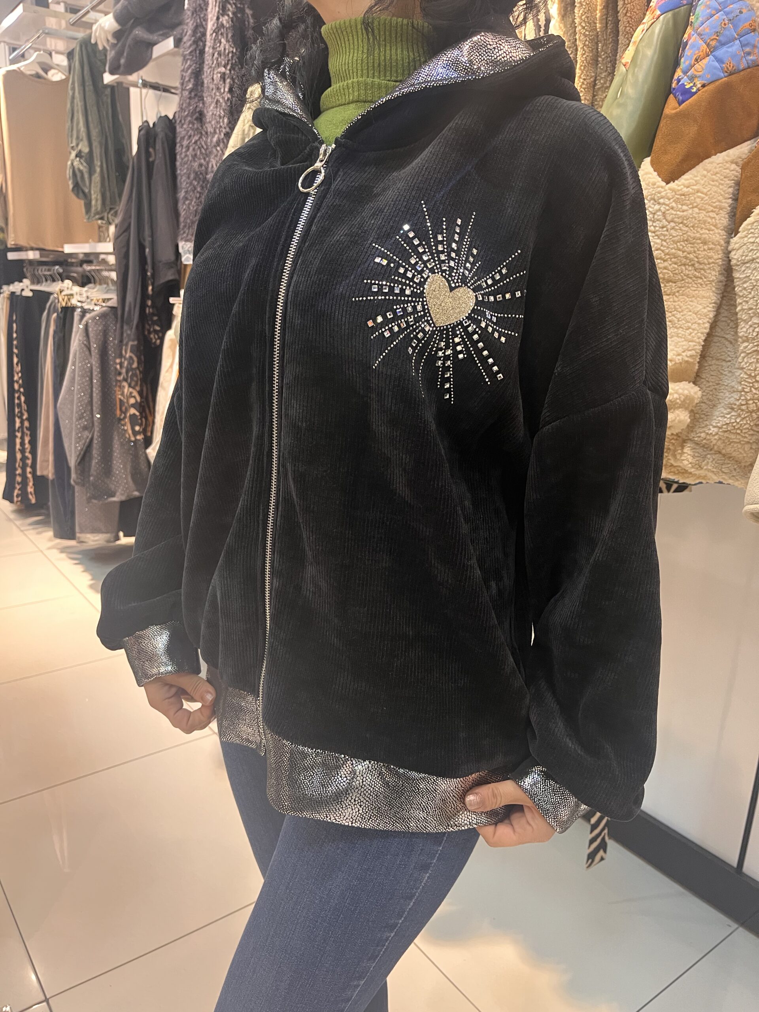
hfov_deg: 53.1
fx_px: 760
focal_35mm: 26
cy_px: 506
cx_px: 380
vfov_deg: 67.3
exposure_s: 1/50
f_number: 1.6
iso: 250
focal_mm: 5.1
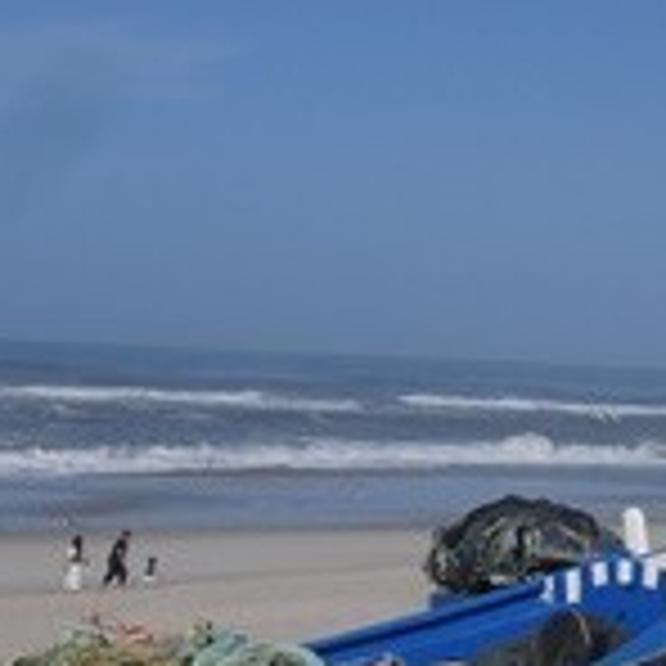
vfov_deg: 12.7
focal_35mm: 135
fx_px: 2939
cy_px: 693
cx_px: 45
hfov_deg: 12.8
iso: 80
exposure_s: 1/2000
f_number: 4
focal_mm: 8.4
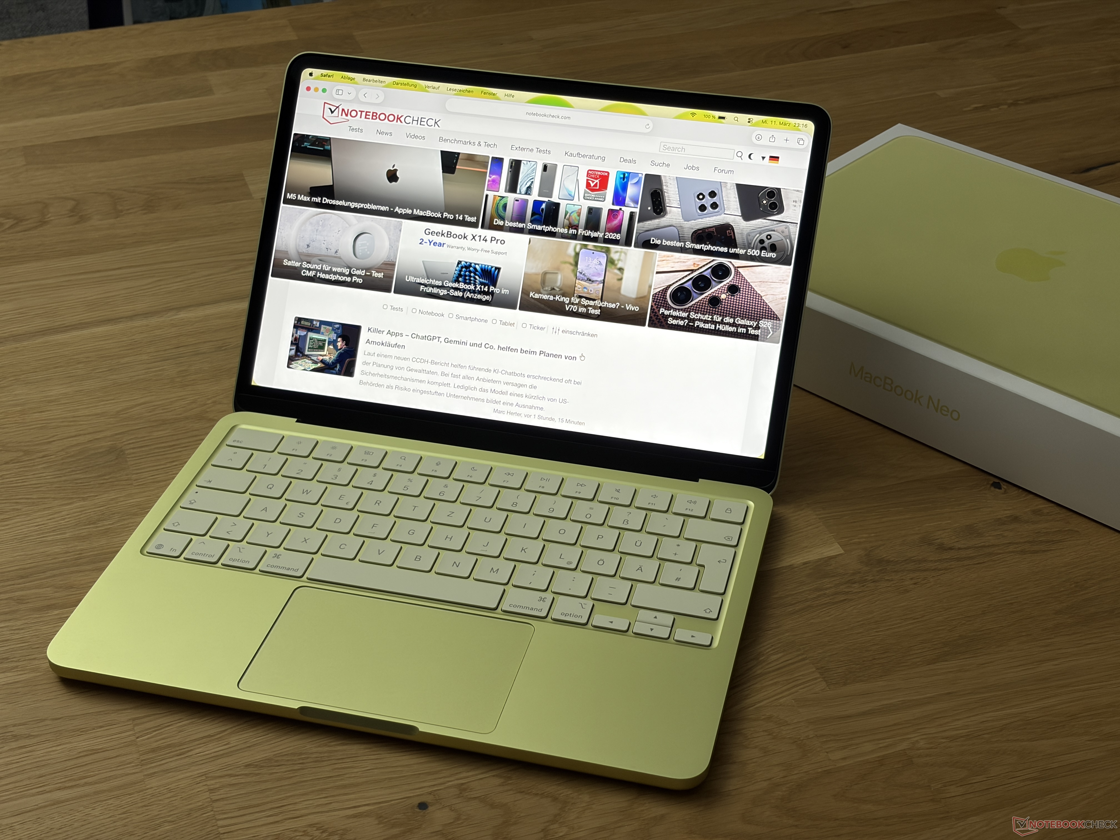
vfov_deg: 28.0
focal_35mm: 52
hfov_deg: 36.8
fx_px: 1682
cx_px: 560
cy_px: 420
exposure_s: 1/50
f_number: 1.6
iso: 40
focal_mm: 5.96
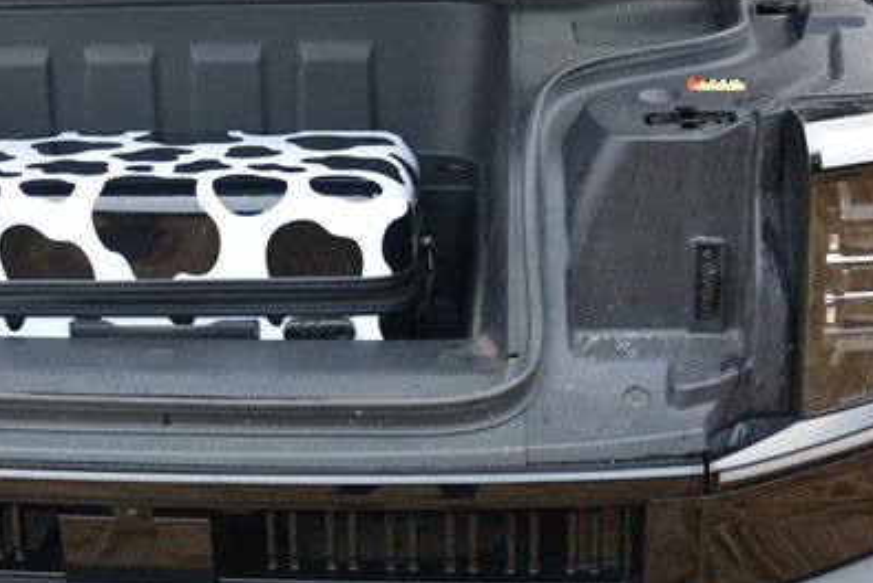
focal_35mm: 74
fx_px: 1796
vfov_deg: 18.4
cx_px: 206
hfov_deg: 26.9
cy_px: 203
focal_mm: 26
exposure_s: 1/60
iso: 400
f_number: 4
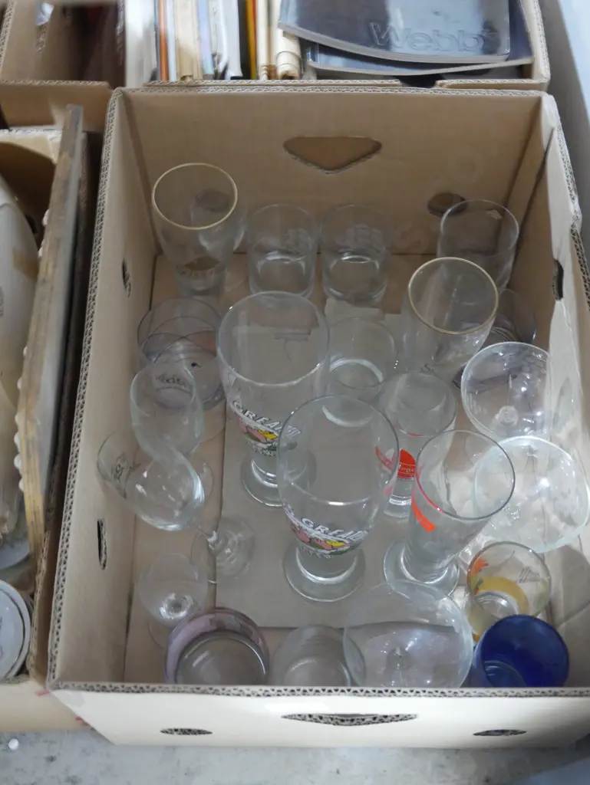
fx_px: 908
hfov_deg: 36.0
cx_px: 295
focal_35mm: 40
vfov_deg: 46.8
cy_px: 392
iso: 3200
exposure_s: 1/13
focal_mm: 20
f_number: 4.5
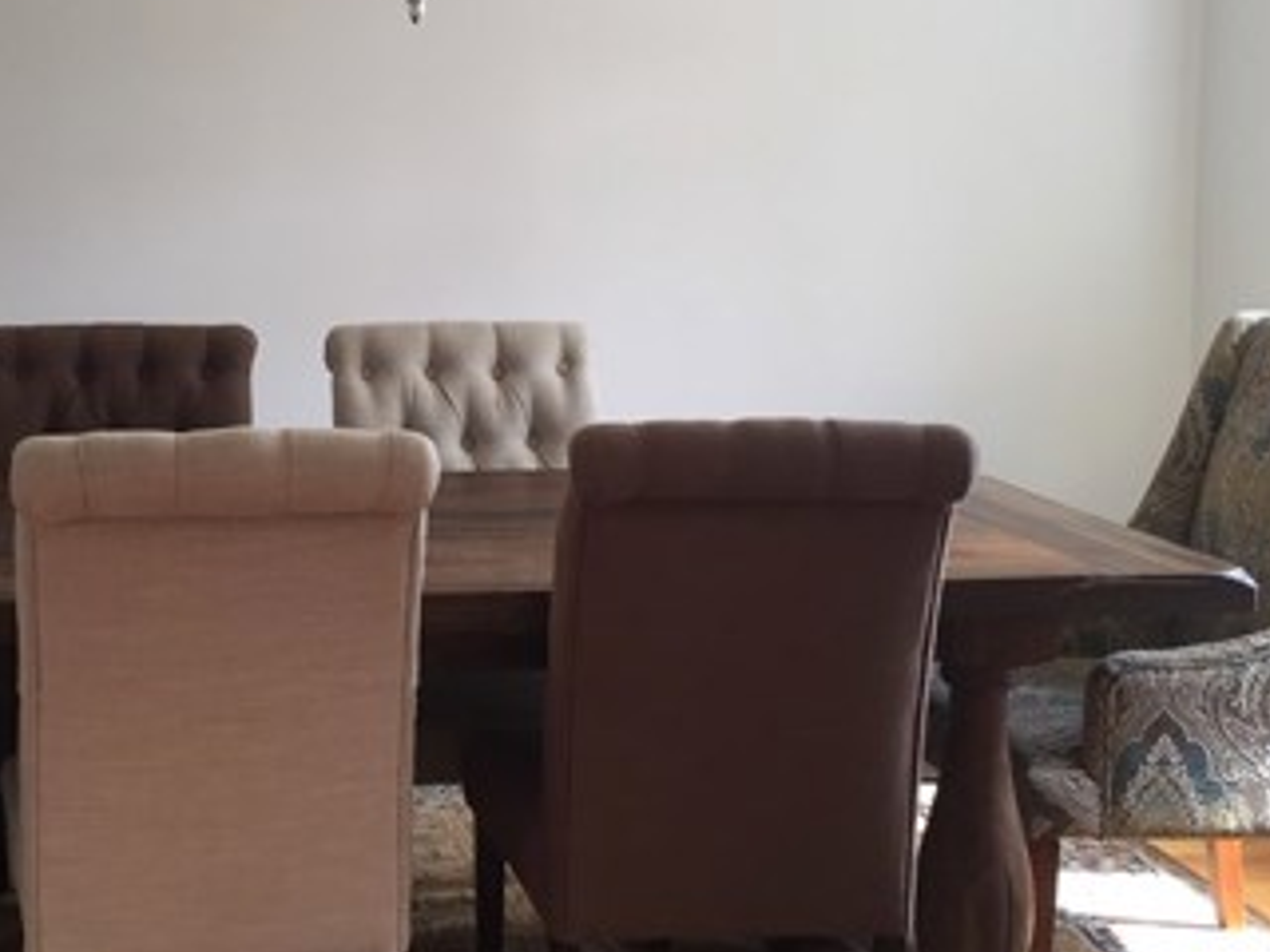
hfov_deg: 32.5
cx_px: 302
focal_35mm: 58
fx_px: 2128
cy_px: 317
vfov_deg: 25.1
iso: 40
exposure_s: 1/60
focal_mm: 4.15
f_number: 2.2
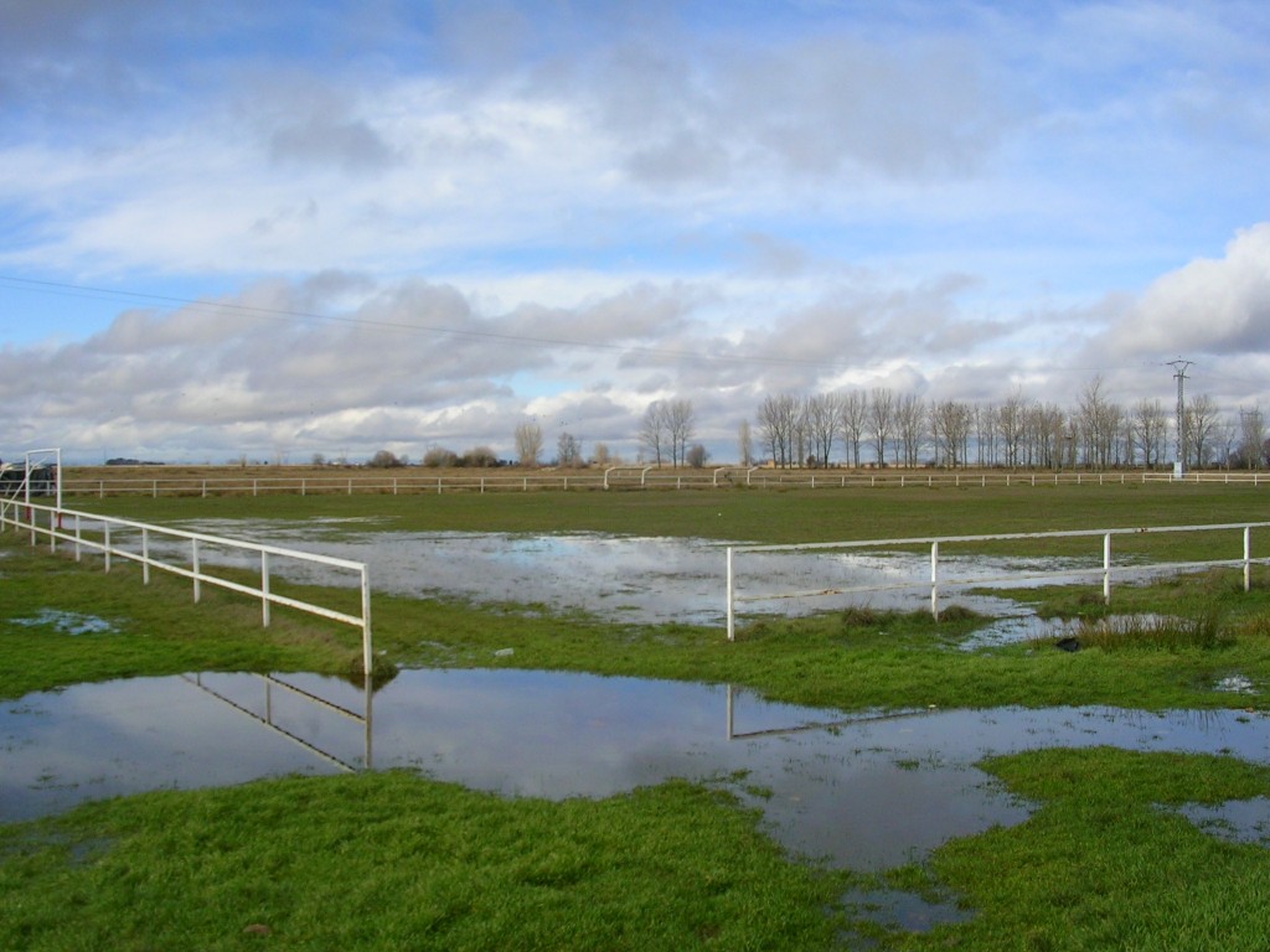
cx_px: 635
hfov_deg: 49.0
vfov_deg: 37.7
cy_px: 476
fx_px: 1394
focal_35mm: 38
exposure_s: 1/350
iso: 50
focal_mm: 5.8
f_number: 5.6
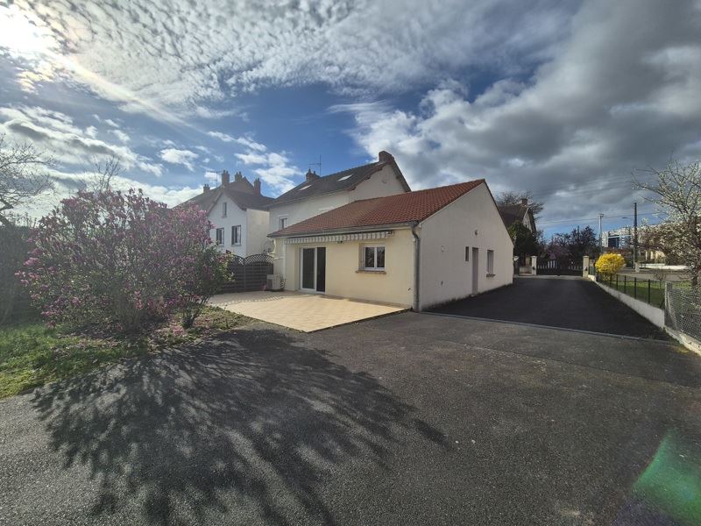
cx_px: 350
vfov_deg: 89.9
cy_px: 263
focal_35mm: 13
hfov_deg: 106.2
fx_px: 263
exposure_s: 1/6848
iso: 50
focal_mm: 2.2
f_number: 2.2
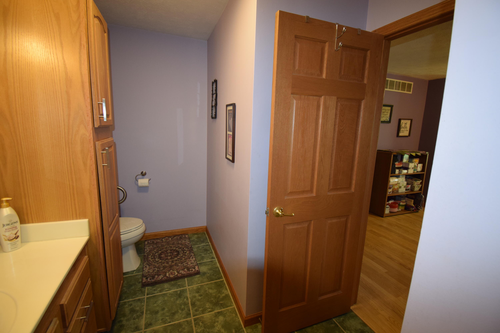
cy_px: 166
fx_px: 208
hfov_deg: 100.4
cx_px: 250
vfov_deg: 77.3
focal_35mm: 15
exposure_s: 1/60
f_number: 4.5
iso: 900
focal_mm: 10
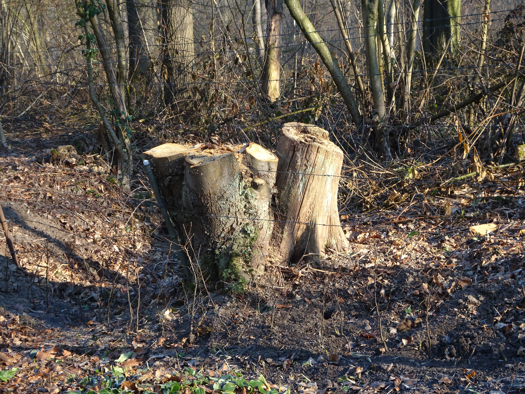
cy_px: 197
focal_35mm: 58
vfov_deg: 25.2
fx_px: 880
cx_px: 262
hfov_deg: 33.2
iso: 80
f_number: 4.5
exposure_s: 1/80
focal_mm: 9.87
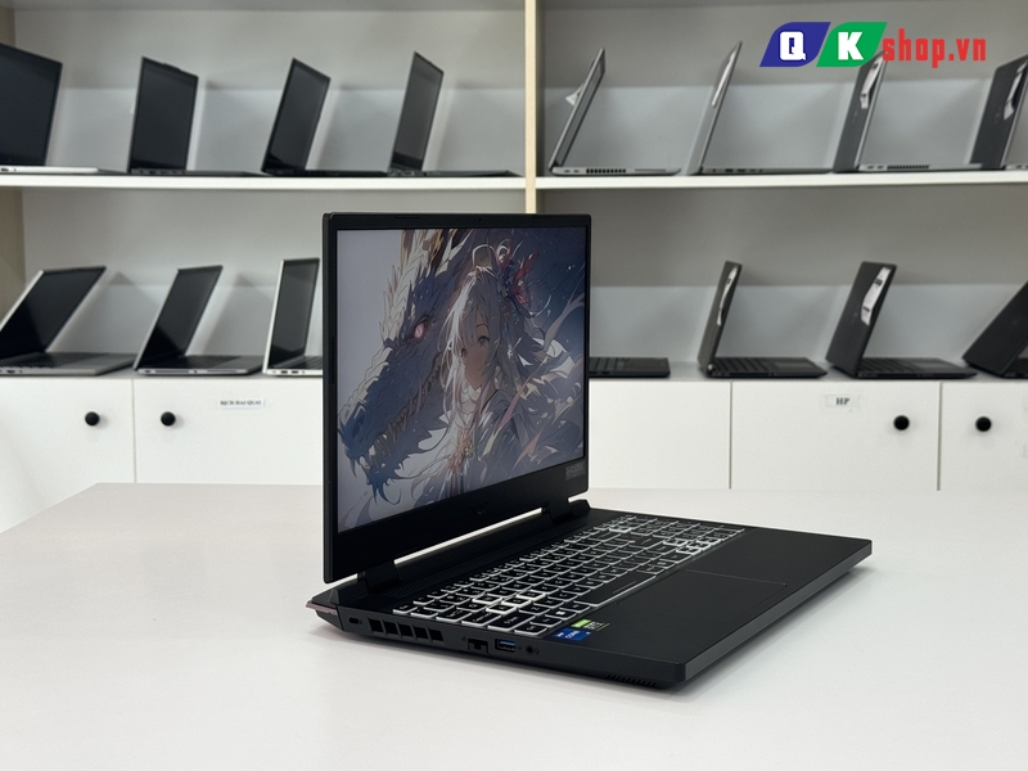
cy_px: 386
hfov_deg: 39.7
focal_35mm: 48
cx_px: 514
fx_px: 1425
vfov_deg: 30.3
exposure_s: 1/166
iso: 80
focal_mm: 6.76
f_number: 1.78
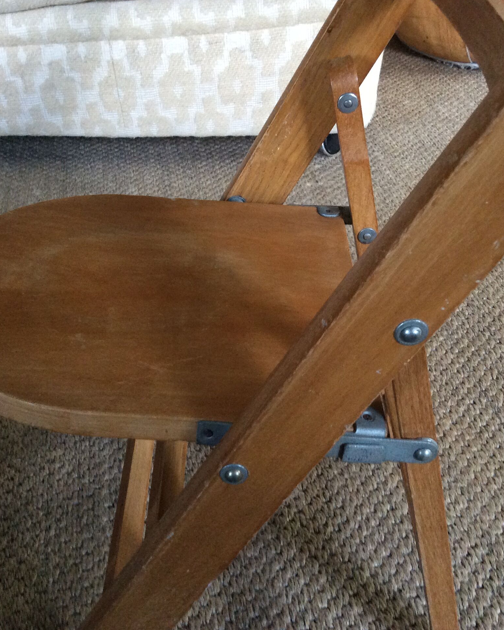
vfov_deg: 43.8
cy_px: 315
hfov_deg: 35.7
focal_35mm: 42
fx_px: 783
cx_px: 243
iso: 200
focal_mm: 3.3
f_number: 2.4
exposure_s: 1/25
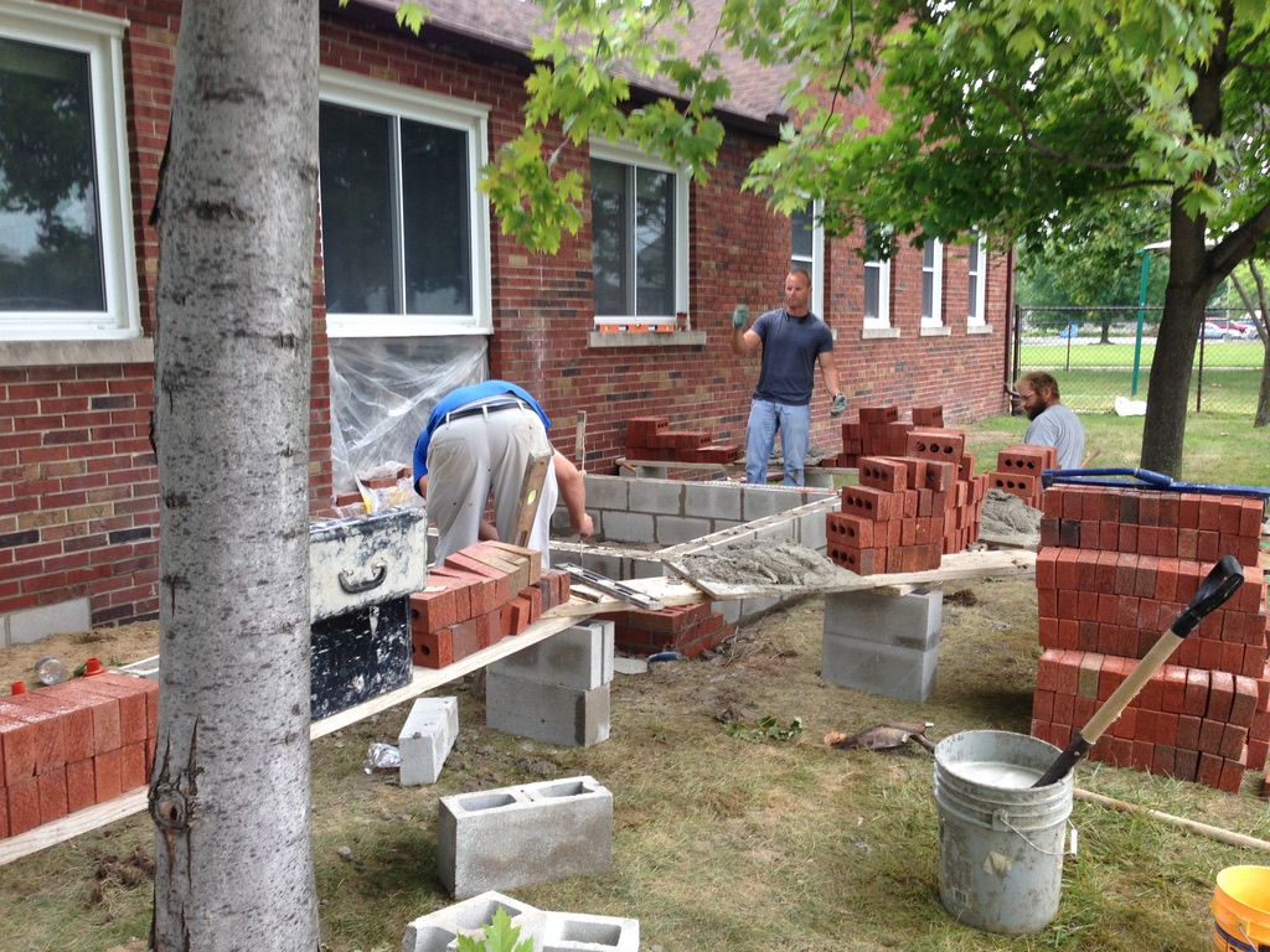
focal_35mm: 33
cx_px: 635
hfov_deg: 55.4
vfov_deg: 42.9
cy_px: 476
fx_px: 1211
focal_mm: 4.12
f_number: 2.4
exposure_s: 1/40
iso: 50
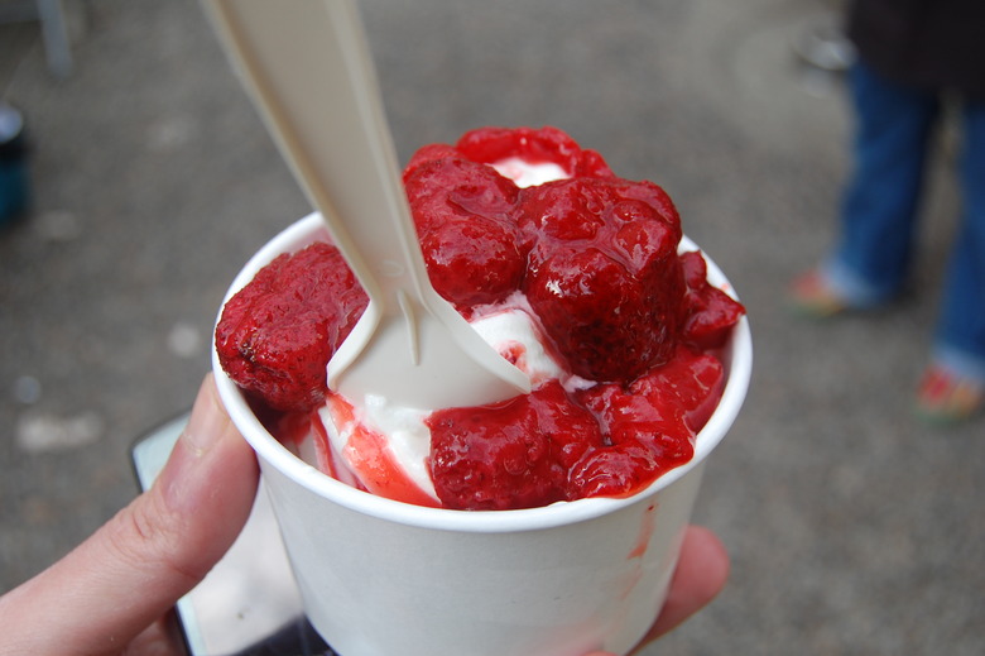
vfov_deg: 29.8
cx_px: 492
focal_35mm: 45
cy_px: 328
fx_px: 1230
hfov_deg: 43.6
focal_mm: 30
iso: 200
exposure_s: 1/160
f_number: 6.3
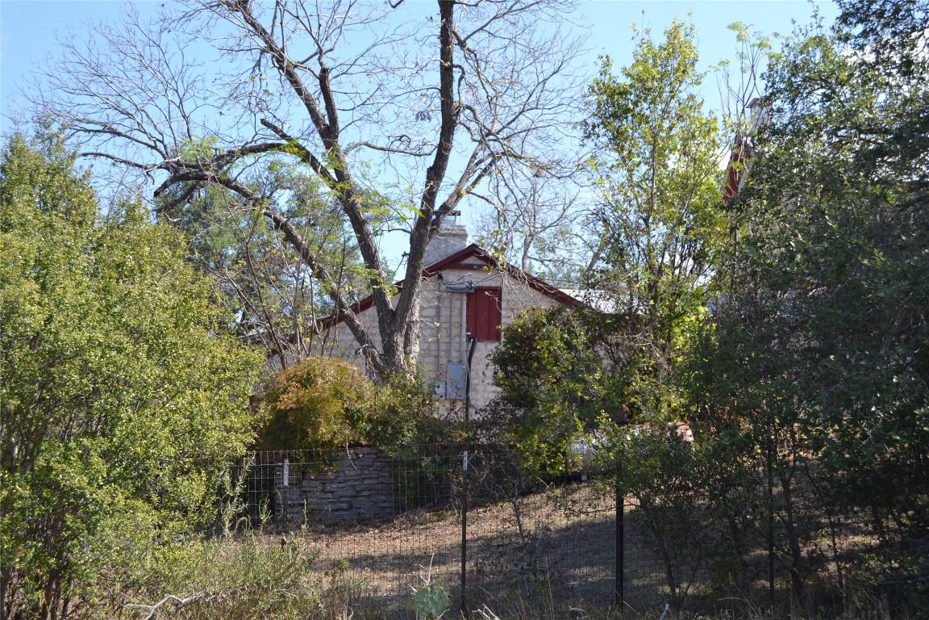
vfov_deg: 23.8
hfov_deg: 35.1
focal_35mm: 57
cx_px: 464
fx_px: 1471
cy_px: 310
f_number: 6.3
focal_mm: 38
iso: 100
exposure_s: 1/160
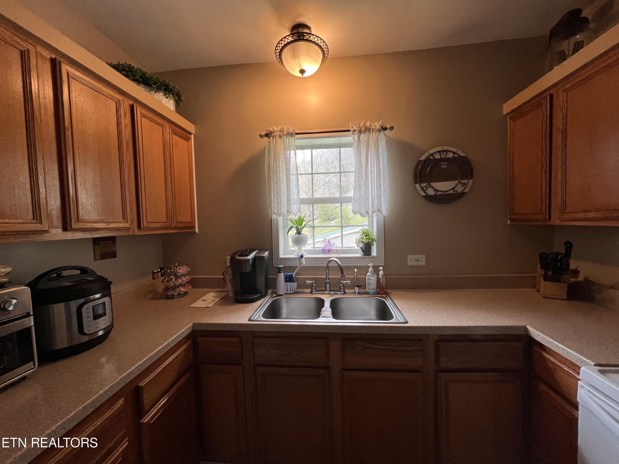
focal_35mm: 13
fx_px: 232
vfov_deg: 89.9
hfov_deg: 106.2
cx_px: 310
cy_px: 232
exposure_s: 1/120
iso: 160
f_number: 1.8
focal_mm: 1.57
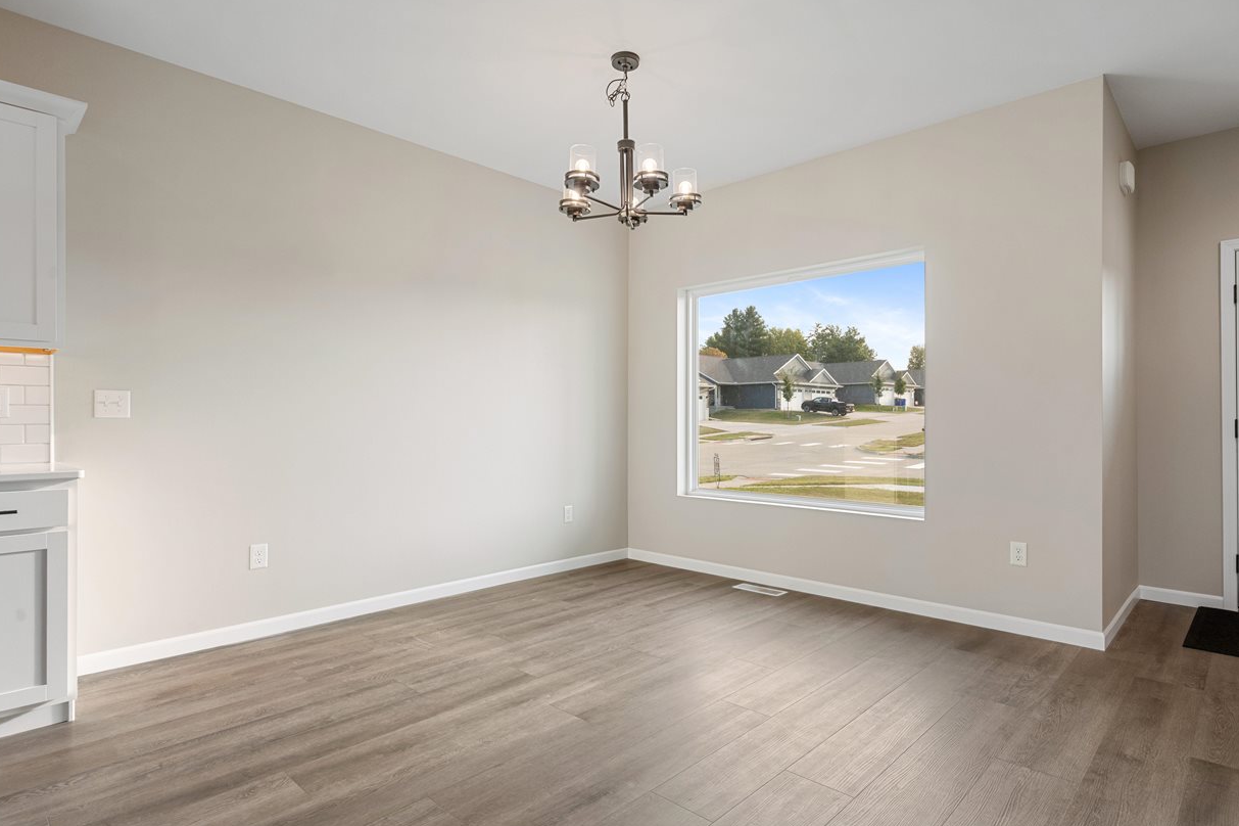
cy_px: 406
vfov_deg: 64.5
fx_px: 654
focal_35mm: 19
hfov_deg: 86.9
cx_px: 640
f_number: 9
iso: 800
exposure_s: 1/25
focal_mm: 18
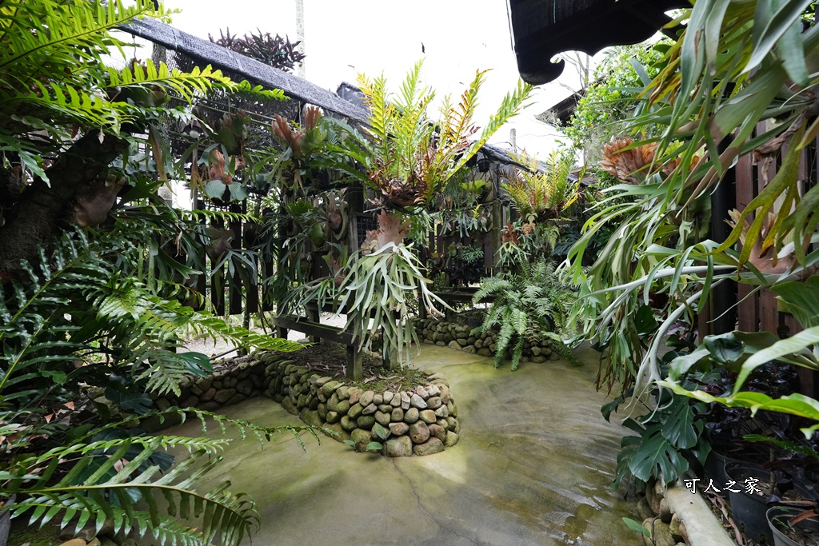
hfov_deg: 104.2
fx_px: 319
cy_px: 273
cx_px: 410
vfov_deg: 81.2
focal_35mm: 14
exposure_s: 1/400
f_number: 6.3
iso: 1600
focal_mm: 14
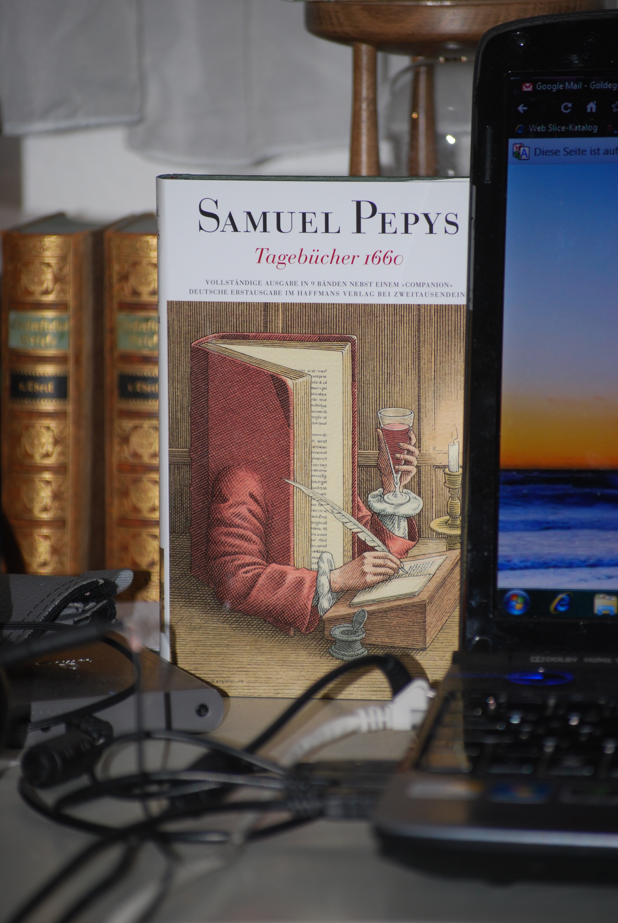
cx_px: 309
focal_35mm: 165
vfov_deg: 12.4
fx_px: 4236
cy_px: 462
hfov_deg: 8.3
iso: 200
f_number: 4.8
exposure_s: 1/60
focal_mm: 110
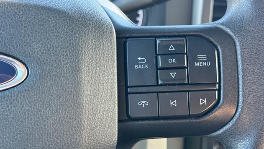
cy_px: 93
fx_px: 371
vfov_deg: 22.6
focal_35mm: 53
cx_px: 132
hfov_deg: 39.2
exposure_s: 1/69
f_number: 1.78
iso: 100
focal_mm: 6.76
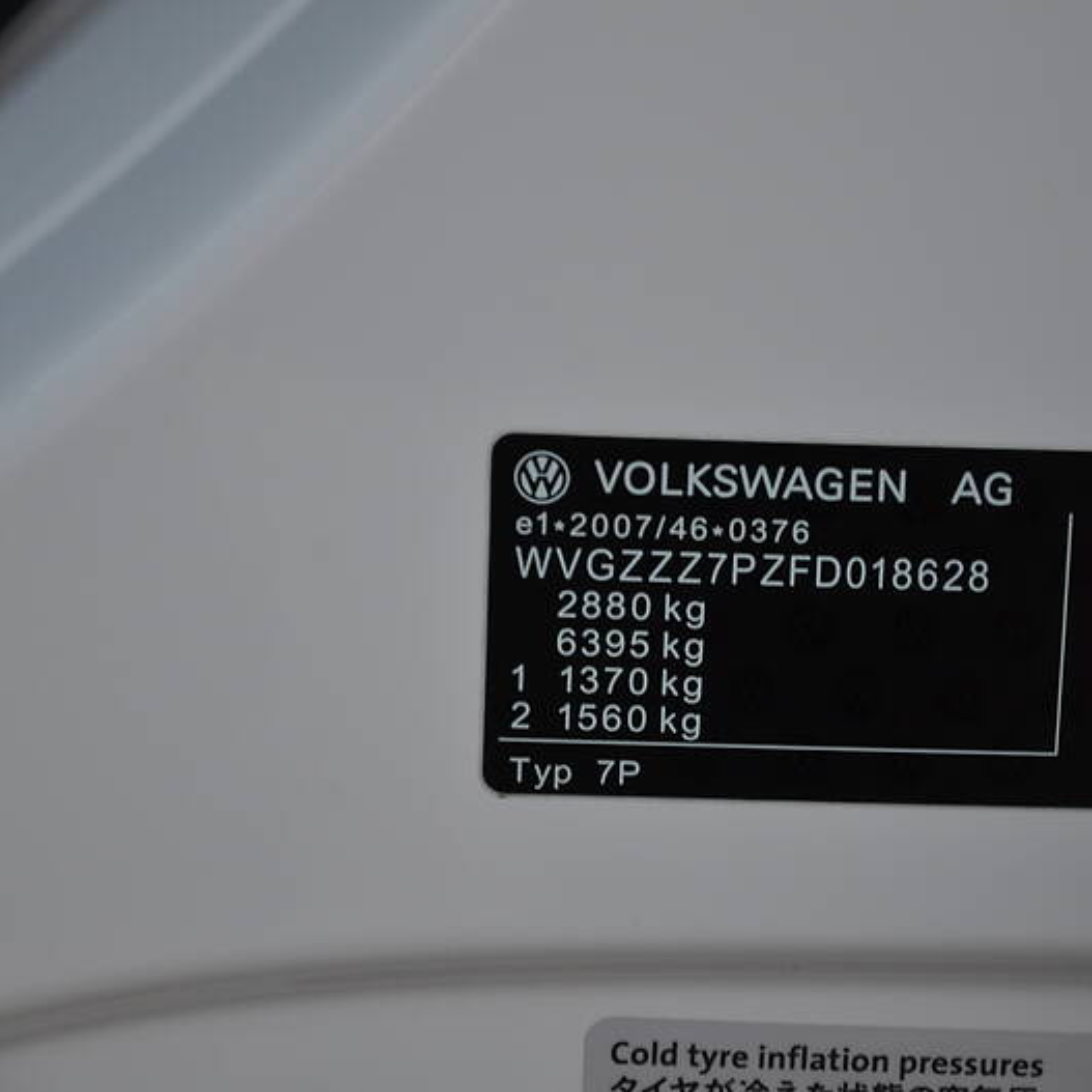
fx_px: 7232
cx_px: 694
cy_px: 547
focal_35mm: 203
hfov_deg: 8.6
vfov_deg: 8.6
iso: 560
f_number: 5.6
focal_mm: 105
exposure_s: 1/60
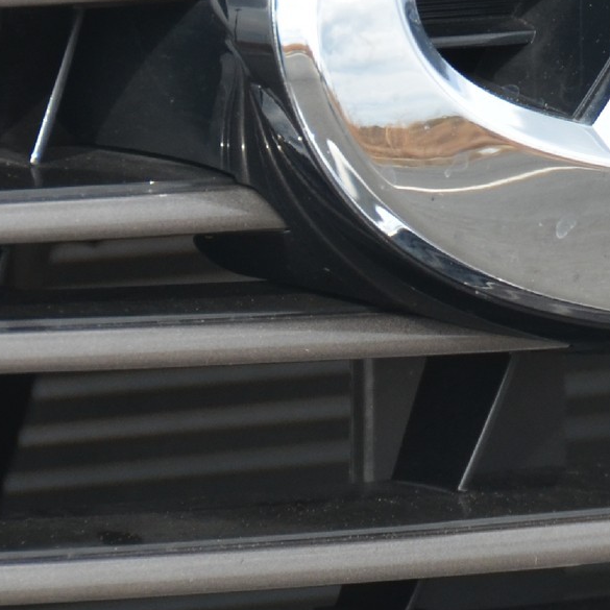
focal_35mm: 1087
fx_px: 21671
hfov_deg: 1.6
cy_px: -169
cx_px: 661
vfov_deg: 1.6
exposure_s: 1/500
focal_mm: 200
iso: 360
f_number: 5.6
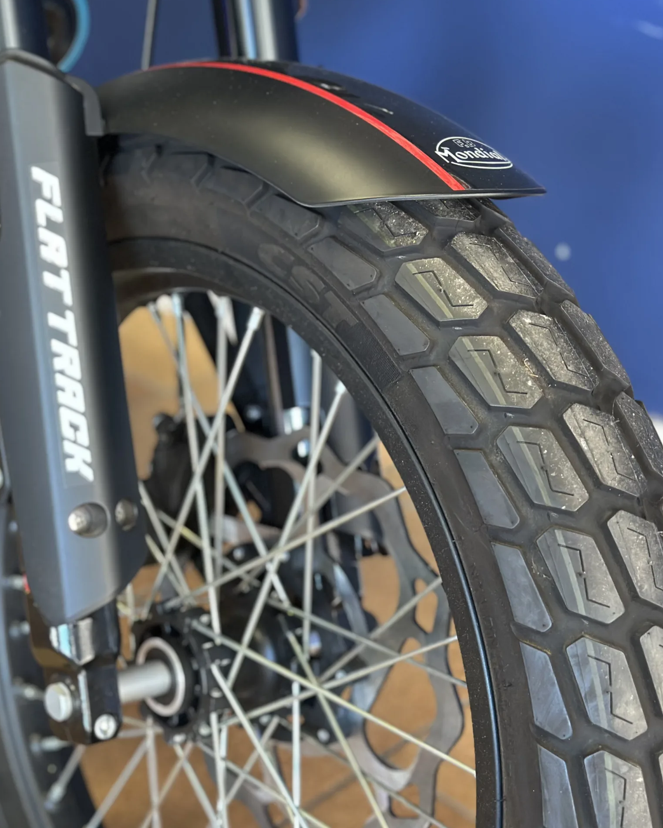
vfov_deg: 30.0
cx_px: 178
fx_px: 1545
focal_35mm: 63
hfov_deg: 24.0
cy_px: 411
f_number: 1.78
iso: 400
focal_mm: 6.86
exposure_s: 1/50
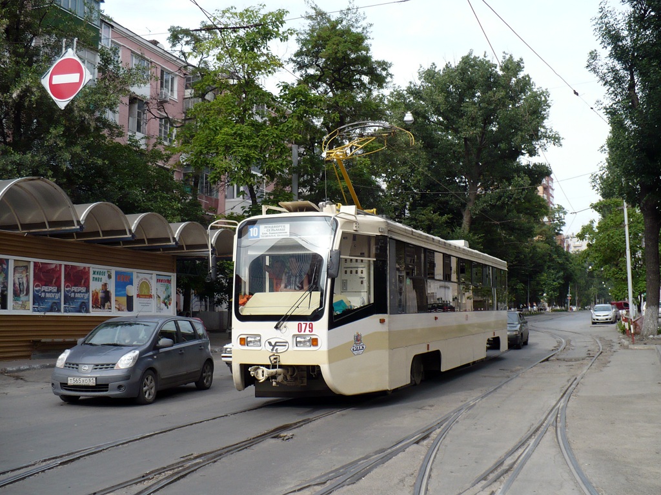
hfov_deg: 50.1
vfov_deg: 38.7
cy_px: 248
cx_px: 330
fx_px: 707
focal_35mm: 37
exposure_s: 1/640
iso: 100
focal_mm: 6.1
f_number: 2.8
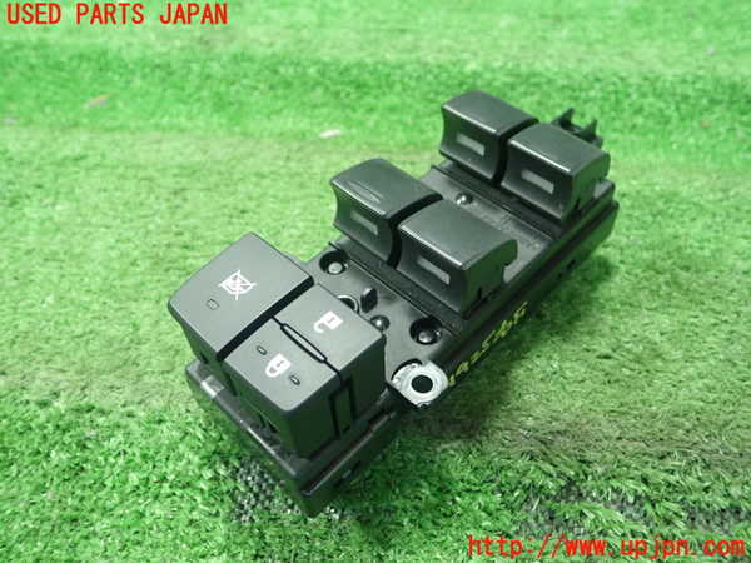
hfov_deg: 60.0
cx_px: 376
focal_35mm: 30
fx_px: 651
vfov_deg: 46.8
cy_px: 282
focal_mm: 5.5
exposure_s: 1/125
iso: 800
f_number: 2.3
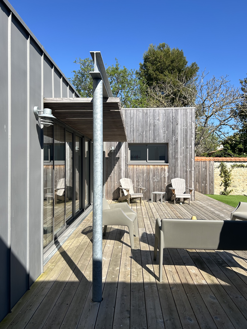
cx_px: 124
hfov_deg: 53.1
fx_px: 247
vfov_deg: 67.3
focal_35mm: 26
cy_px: 164
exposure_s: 1/3165
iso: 50
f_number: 1.5
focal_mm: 5.7
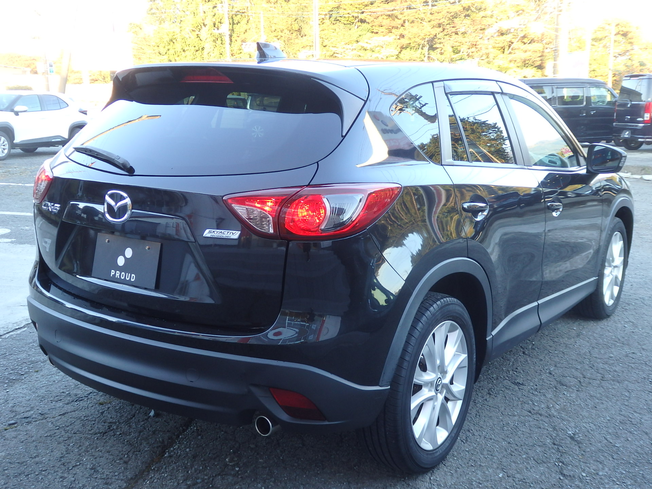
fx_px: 697
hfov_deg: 50.1
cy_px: 244
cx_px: 326
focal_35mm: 37
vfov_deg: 38.7
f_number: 3.6
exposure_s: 1/40
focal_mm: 6.6
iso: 125
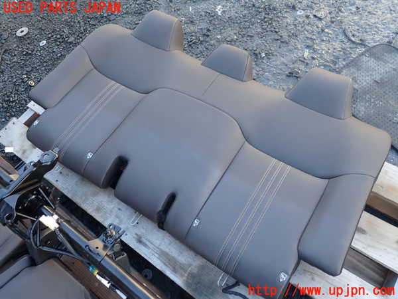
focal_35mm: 25
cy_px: 150
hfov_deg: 69.4
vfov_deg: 54.9
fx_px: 287
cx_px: 199
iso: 100
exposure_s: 1/80
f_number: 2.8
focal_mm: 4.5
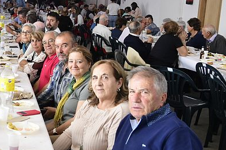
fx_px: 383
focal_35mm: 61
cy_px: 69
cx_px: 8
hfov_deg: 30.9
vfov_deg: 22.3
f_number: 7.1
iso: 1600
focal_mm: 19
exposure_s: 1/60
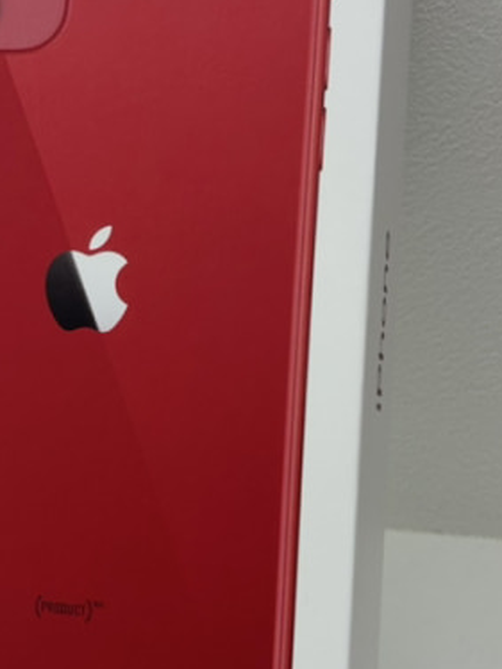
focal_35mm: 71
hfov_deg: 20.4
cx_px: 84
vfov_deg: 27.4
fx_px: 1374
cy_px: 321
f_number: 1.5
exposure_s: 1/100
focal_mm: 5.7
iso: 40
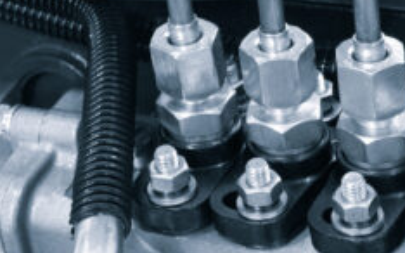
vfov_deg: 10.6
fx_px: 1357
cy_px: 49
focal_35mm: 123
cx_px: 253
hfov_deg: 17.0
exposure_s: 2.1
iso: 320
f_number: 11
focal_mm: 31.5
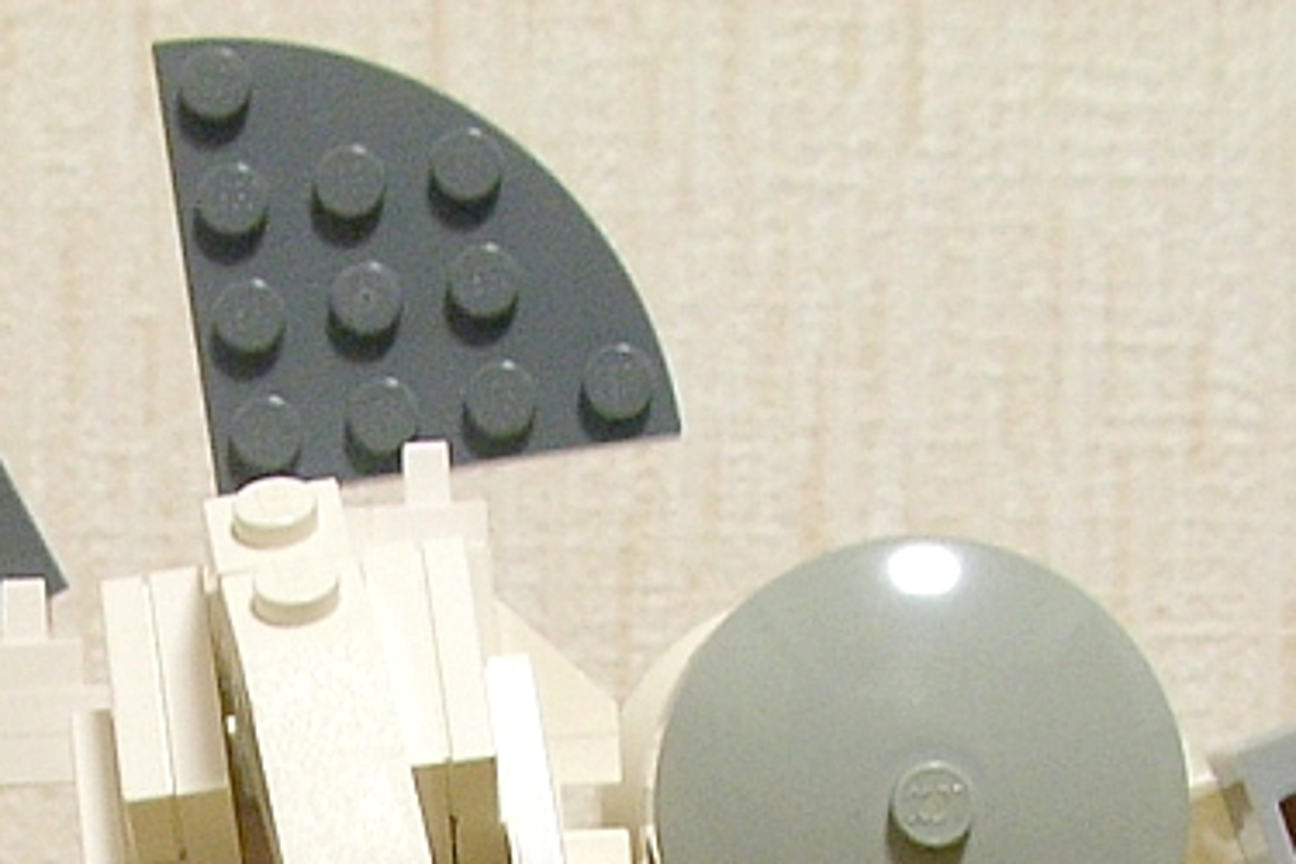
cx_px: 166
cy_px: 1441
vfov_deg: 11.0
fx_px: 4248
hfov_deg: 17.1
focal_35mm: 118
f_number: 3.5
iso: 100
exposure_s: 1/9.5
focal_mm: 5.8
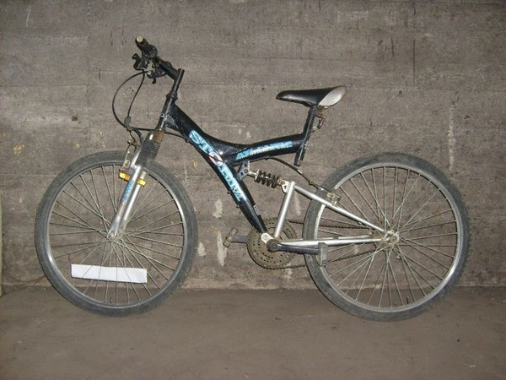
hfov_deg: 52.6
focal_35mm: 35
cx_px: 253
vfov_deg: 40.7
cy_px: 190
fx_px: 512
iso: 100
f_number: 2.8
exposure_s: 1/45
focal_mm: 5.8
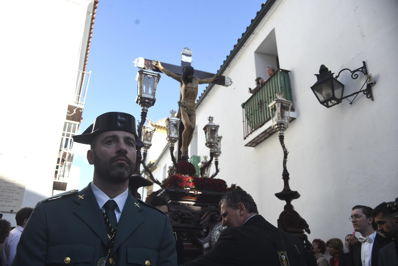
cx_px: 199
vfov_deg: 45.0
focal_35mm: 29
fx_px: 321
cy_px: 133
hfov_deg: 63.6
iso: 100
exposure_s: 1/250
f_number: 8
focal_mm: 29
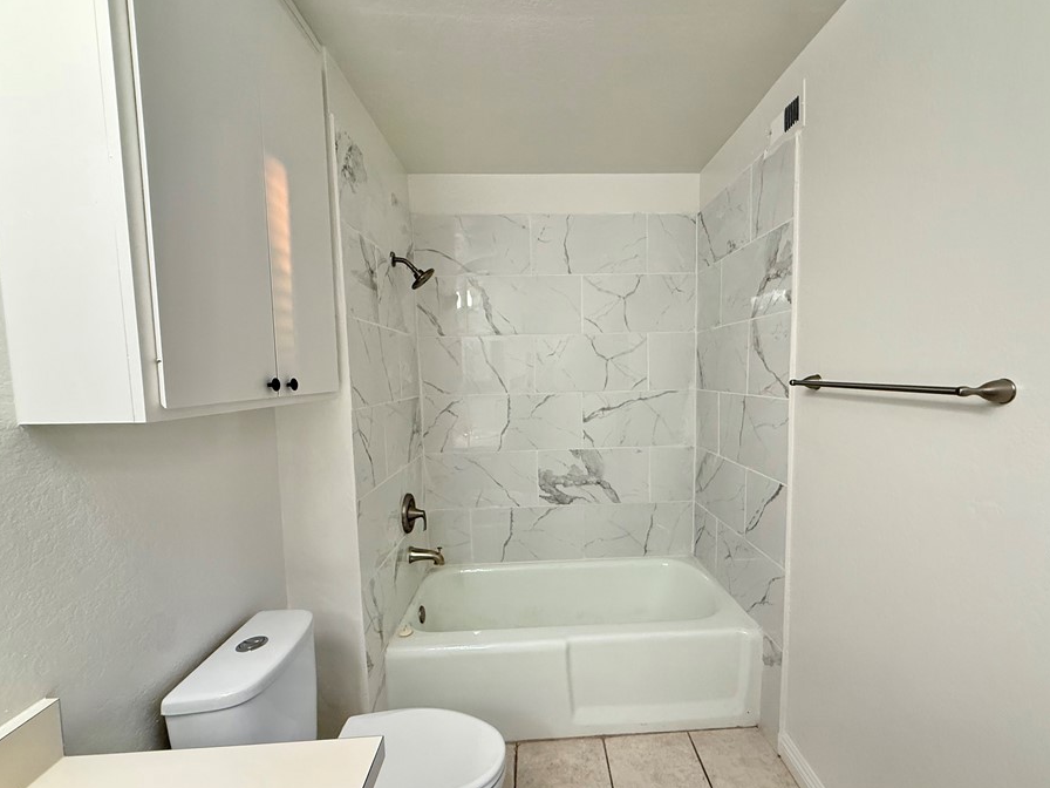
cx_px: 557
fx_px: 485
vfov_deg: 78.1
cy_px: 408
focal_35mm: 16
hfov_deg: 94.4
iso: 320
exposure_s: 1/60
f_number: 2.2
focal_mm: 2.22
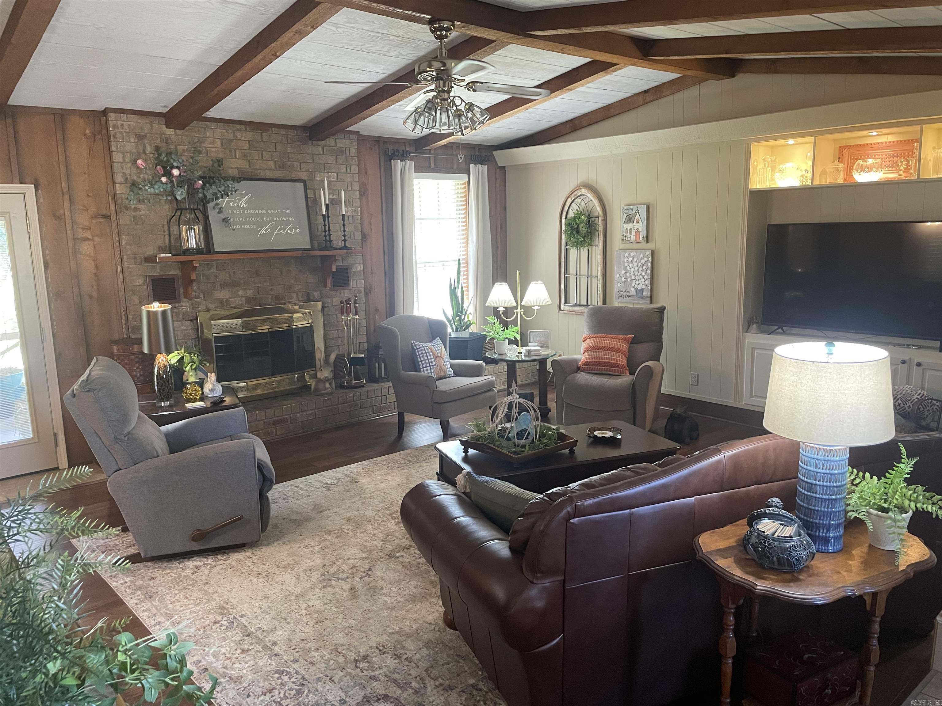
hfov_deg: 67.3
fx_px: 708
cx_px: 471
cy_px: 353
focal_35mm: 26
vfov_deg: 53.1
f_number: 1.6
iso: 400
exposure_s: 1/60
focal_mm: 4.2
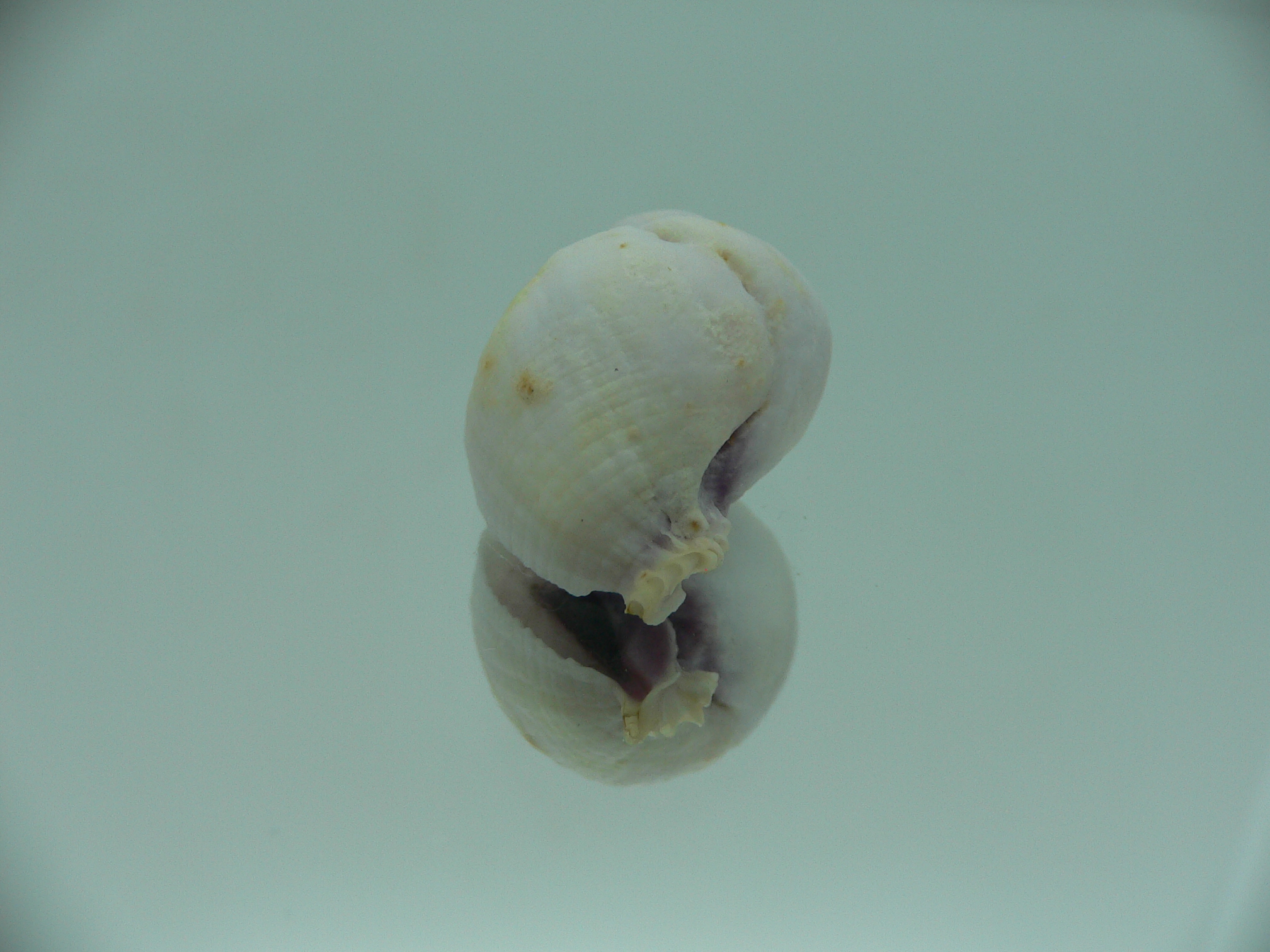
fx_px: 1284
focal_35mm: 35
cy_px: 476
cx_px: 635
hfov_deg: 52.6
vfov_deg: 40.7
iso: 80
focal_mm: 4.6
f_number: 2.8
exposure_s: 1/80
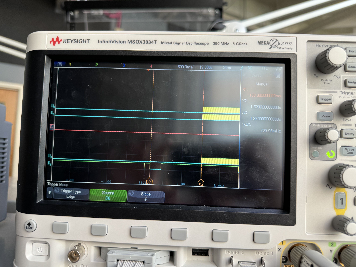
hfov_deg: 71.6
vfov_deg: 56.8
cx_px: 178
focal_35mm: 24
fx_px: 247
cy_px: 134
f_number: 1.78
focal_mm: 6.86
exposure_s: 1/121
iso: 100
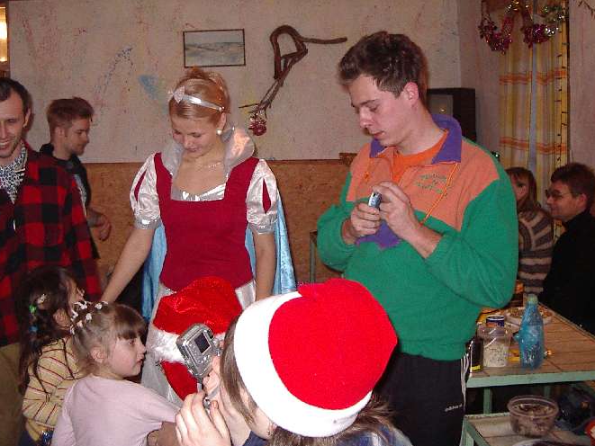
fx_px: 791
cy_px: 197
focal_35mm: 46
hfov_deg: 41.2
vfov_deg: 31.5
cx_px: 259
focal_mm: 5.8
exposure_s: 1/60
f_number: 2.6
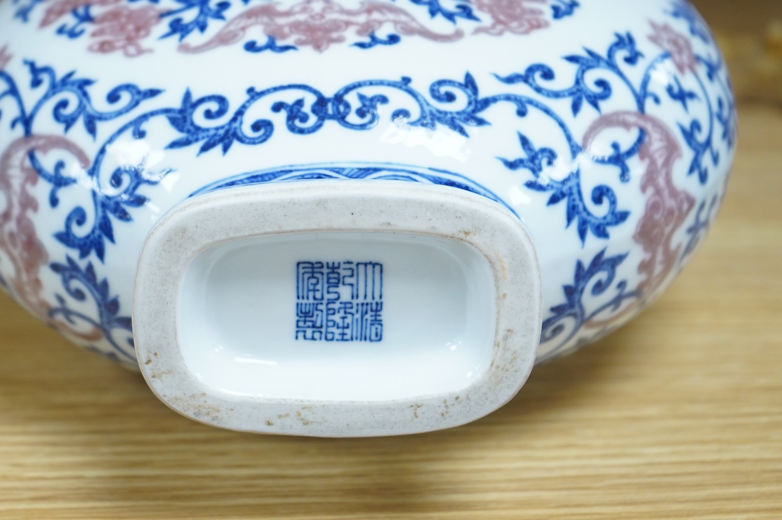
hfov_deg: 21.0
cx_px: 282
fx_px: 2105
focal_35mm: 97
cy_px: 199
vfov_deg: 14.1
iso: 2500
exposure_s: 1/160
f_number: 5.6
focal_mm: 70
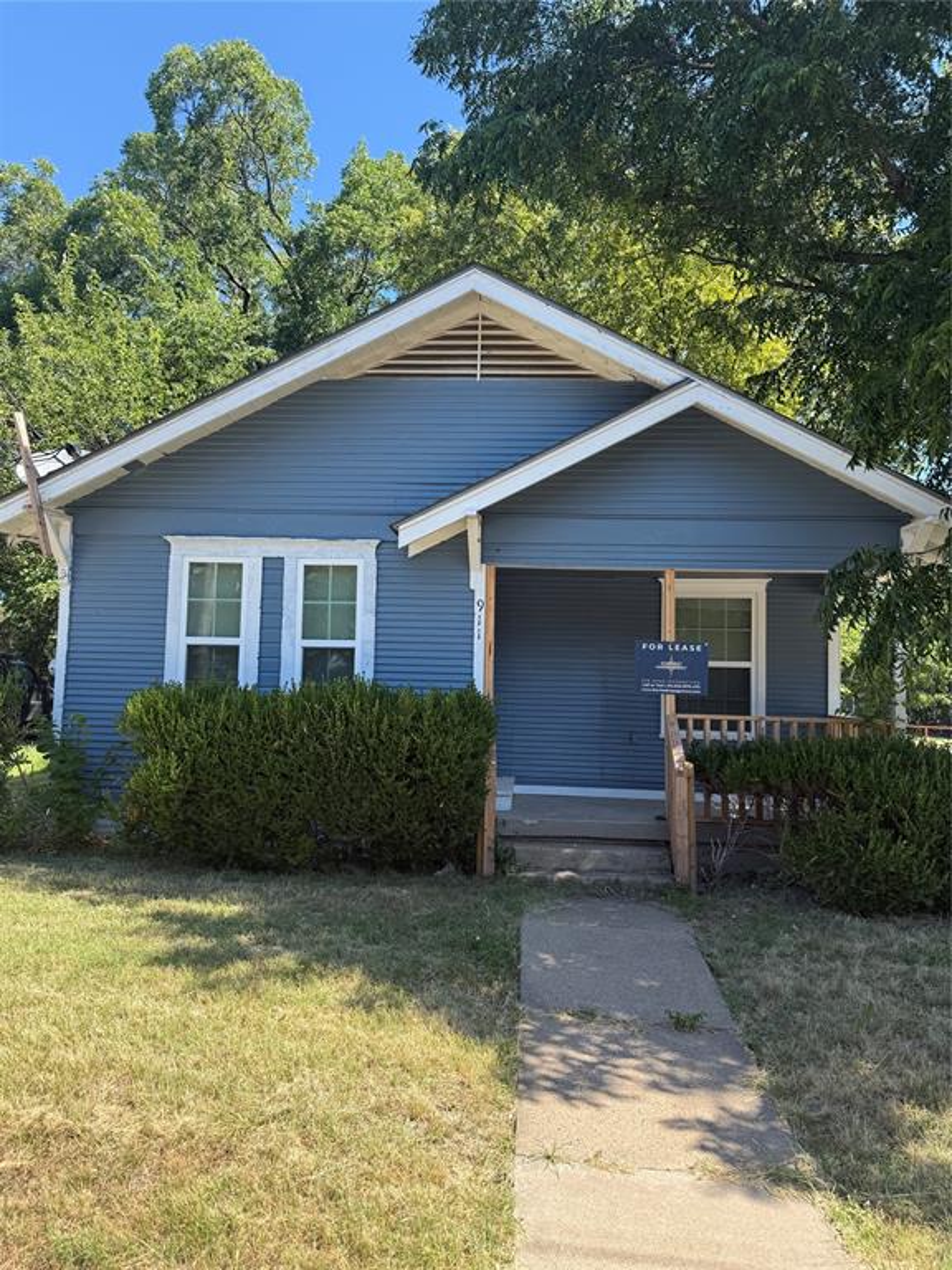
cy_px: 635
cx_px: 476
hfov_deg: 56.8
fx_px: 880
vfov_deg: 71.6
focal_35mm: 24
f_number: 1.78
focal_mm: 6.76
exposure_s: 1/1122
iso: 80
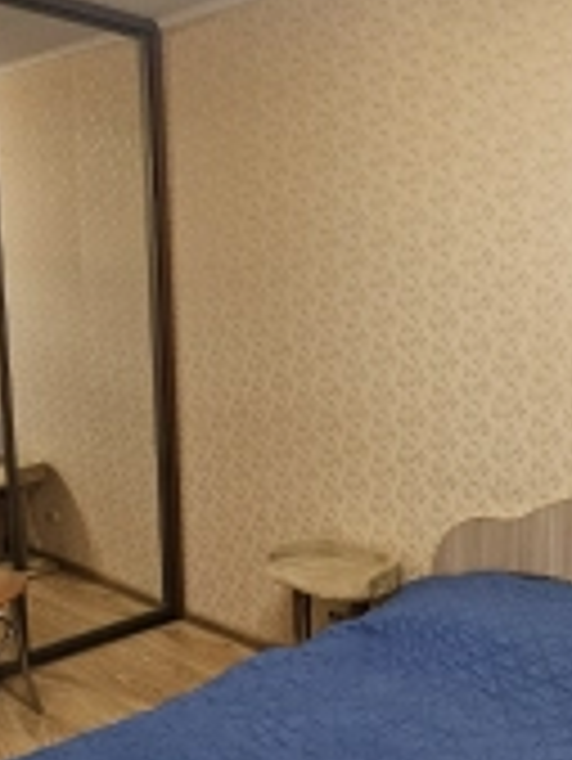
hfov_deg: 38.5
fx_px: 792
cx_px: 439
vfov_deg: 51.2
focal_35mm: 36
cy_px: 432
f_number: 2.2
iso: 400
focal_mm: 2.2
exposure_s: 1/50
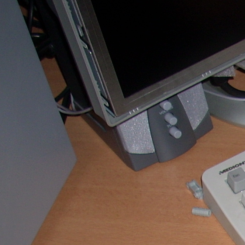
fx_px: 1009
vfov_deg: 13.3
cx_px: 455
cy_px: 331
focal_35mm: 126
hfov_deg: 12.5
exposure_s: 1/60
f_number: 2.8
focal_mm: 6.2
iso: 64
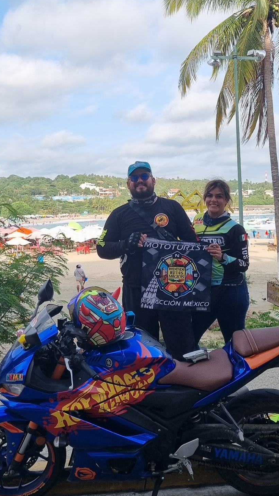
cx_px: 115
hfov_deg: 40.1
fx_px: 381
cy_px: 246
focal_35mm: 29
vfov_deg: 66.1
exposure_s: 1/2000
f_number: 1.8
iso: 50
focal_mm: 5.4
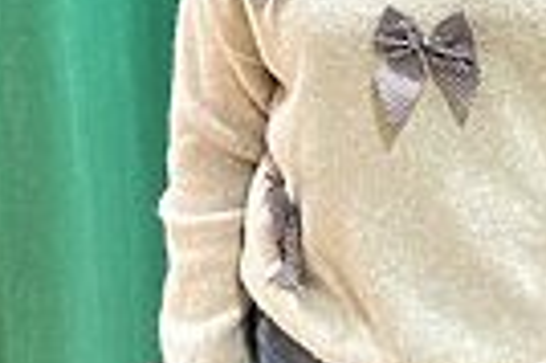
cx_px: 513
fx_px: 1227
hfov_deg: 24.2
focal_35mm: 81
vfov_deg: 15.0
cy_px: -257
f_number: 1.5
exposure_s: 1/50
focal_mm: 5.7
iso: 100
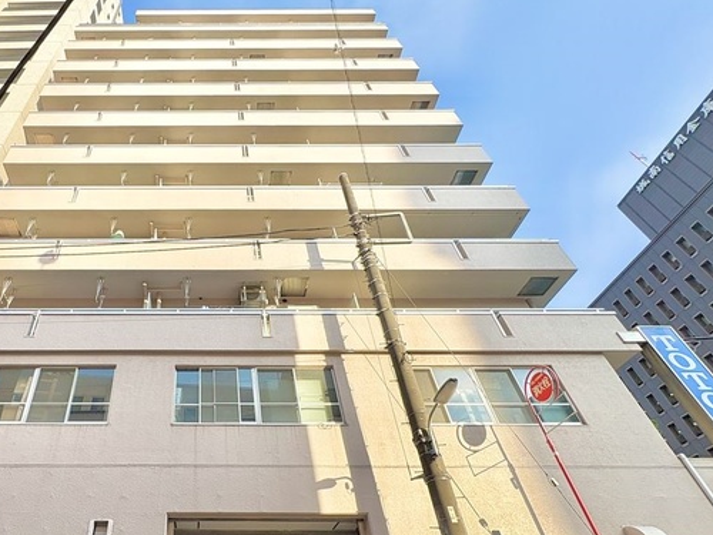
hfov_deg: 74.6
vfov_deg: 61.2
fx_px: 433
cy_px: 376
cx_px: 198
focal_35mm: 21
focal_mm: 2.22
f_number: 2.2
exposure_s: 1/796
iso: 40
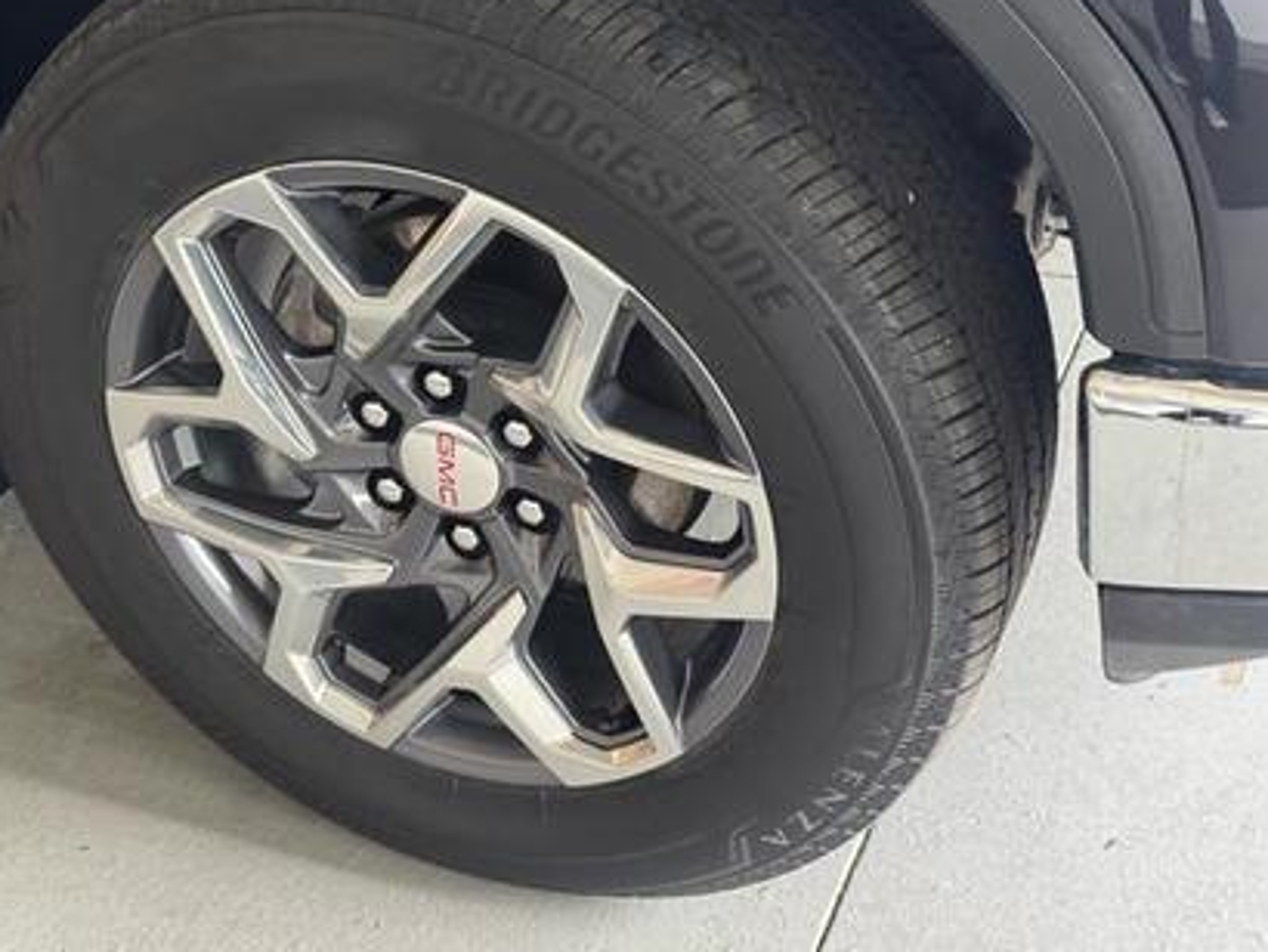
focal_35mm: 59
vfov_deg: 24.8
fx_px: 2162
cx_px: 523
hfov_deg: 32.6
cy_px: 399
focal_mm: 6.76
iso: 250
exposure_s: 1/60
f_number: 1.78
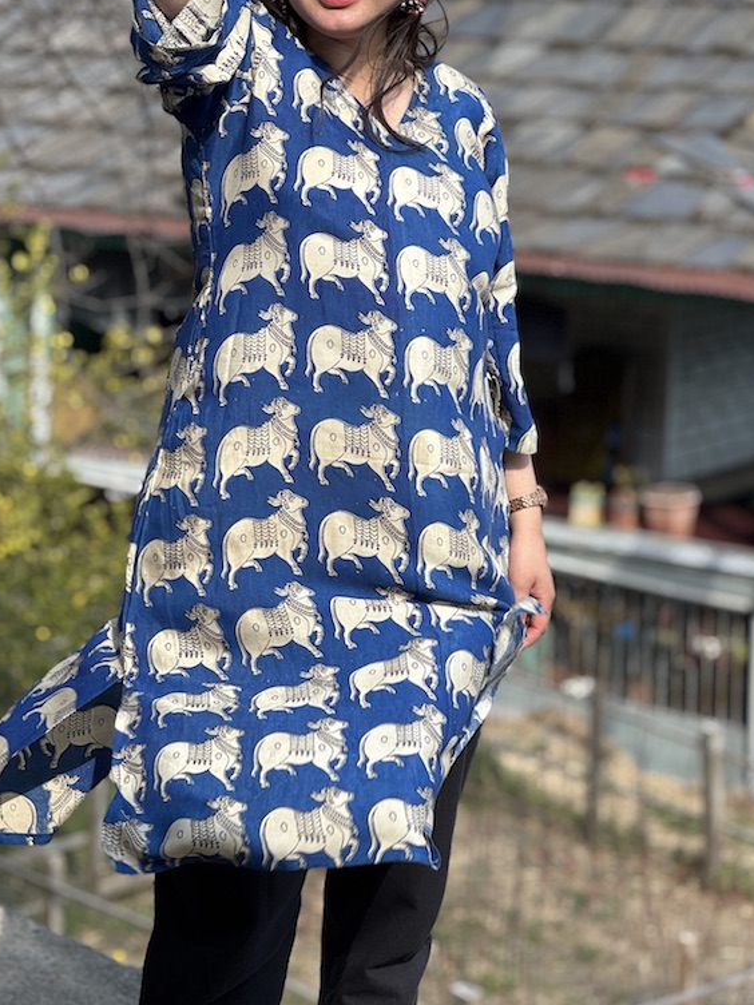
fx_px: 2962
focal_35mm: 102
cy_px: 388
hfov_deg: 14.5
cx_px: 307
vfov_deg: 19.2
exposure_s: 1/377
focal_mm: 9
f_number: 2.8
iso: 25
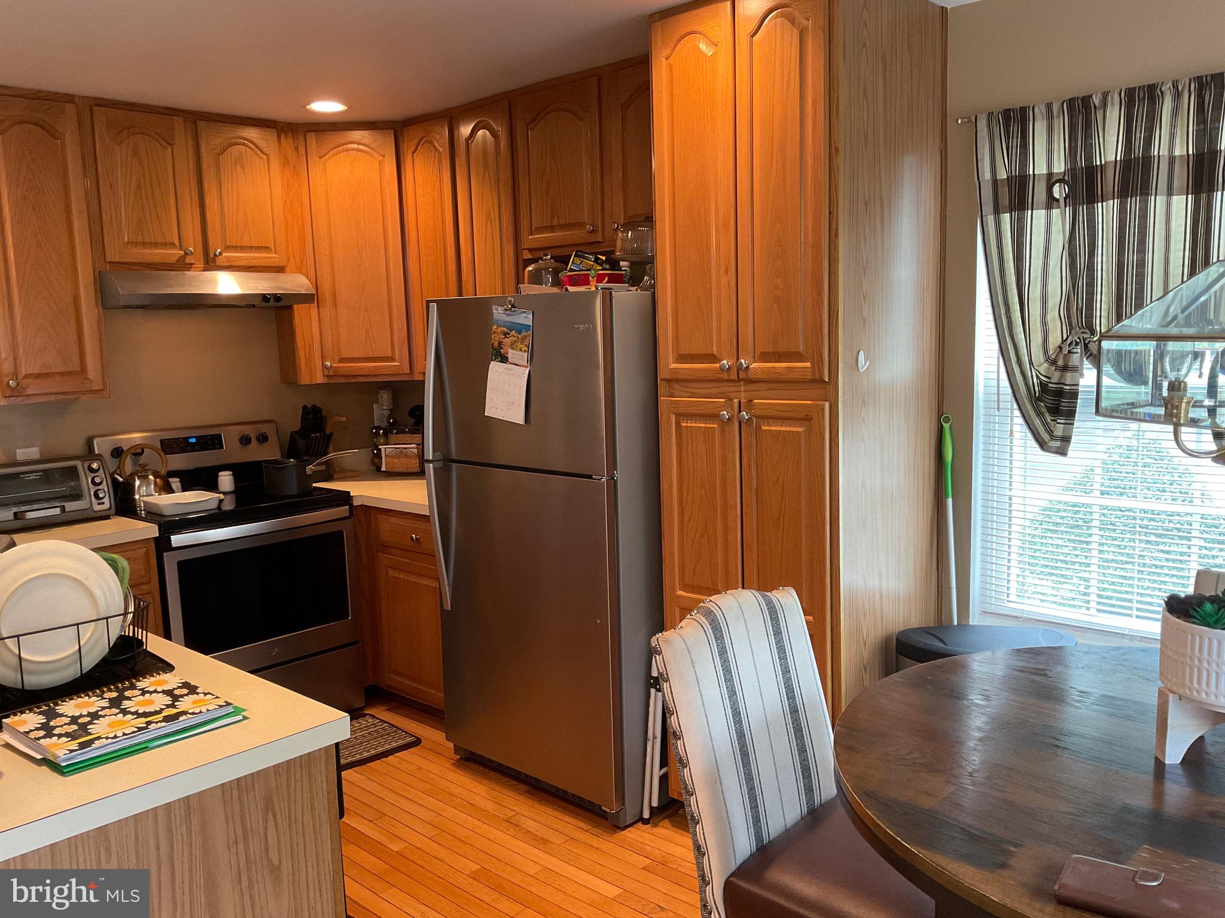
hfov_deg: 61.7
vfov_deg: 48.2
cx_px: 612
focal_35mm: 29
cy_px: 459
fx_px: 1026
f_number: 1.8
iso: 160
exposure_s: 1/60
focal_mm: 3
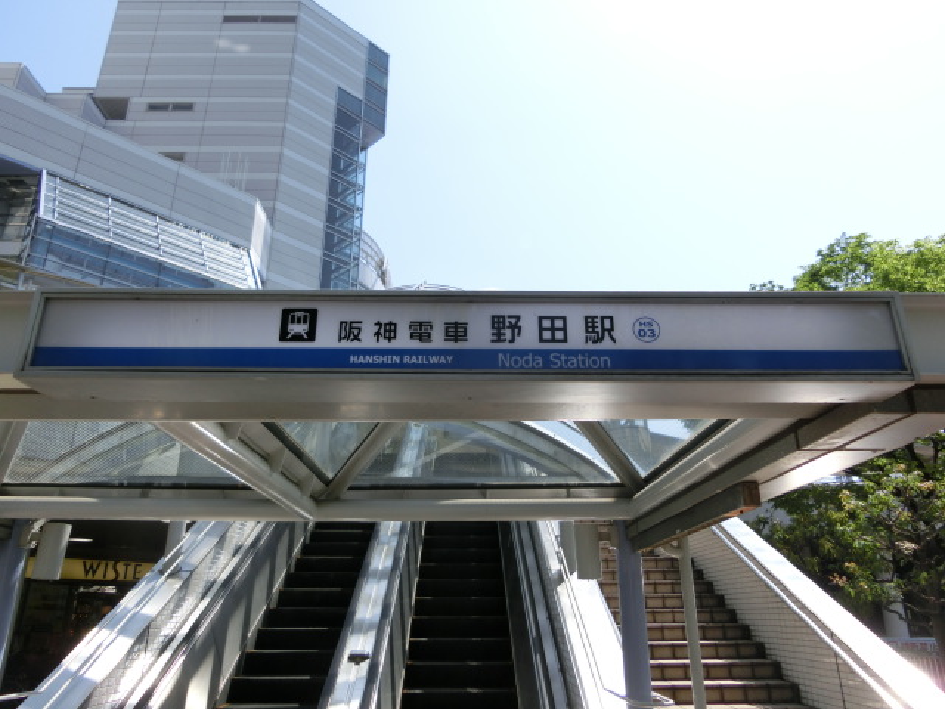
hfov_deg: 69.4
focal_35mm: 25
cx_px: 472
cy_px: 354
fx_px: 682
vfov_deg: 54.9
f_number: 3.5
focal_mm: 4.5
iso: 80
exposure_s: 1/800
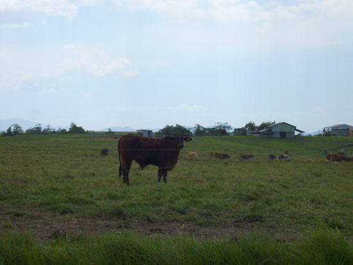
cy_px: 132
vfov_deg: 13.1
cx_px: 176
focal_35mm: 113
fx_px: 1152
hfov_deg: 17.4
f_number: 5.1
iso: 100
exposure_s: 1/640
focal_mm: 20.2
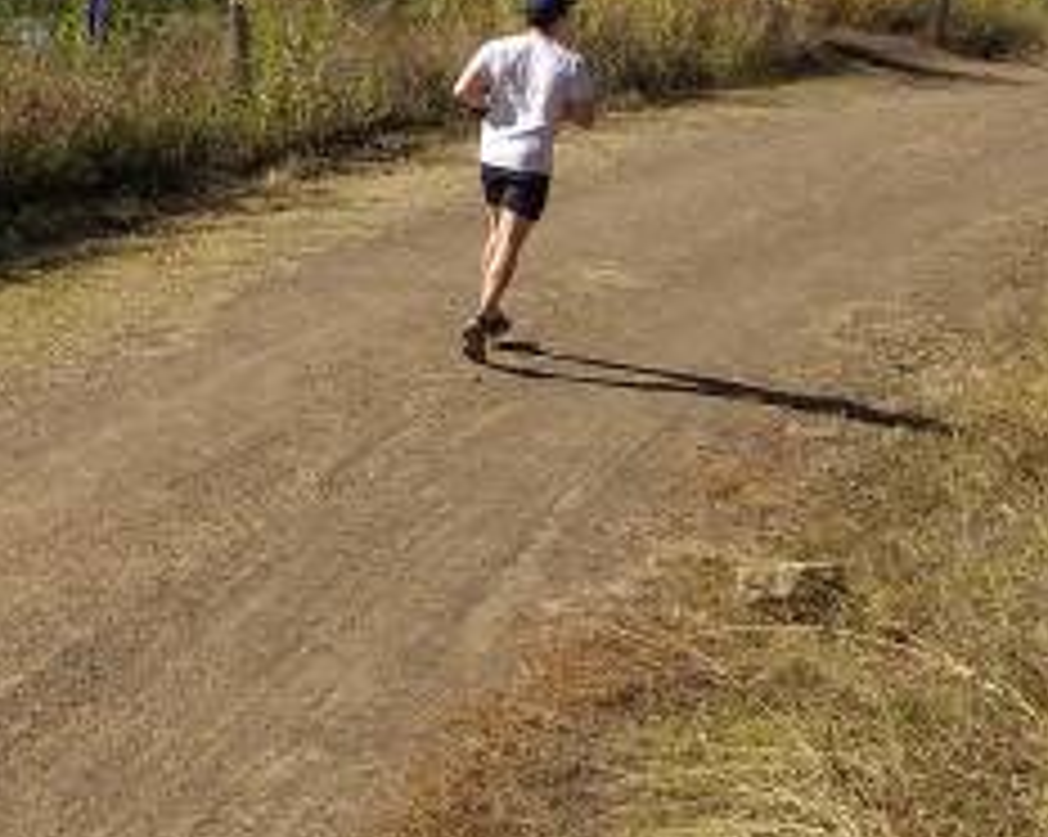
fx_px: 2231
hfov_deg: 22.8
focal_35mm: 72
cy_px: -106
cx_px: -409
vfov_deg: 20.2
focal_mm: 3.93
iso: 40
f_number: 1.7
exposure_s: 1/1644
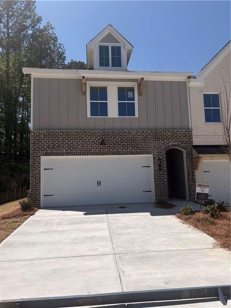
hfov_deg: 53.0
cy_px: 154
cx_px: 116
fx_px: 231
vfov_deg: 67.3
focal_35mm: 26
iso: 50
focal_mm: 5.96
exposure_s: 1/6329
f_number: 1.6
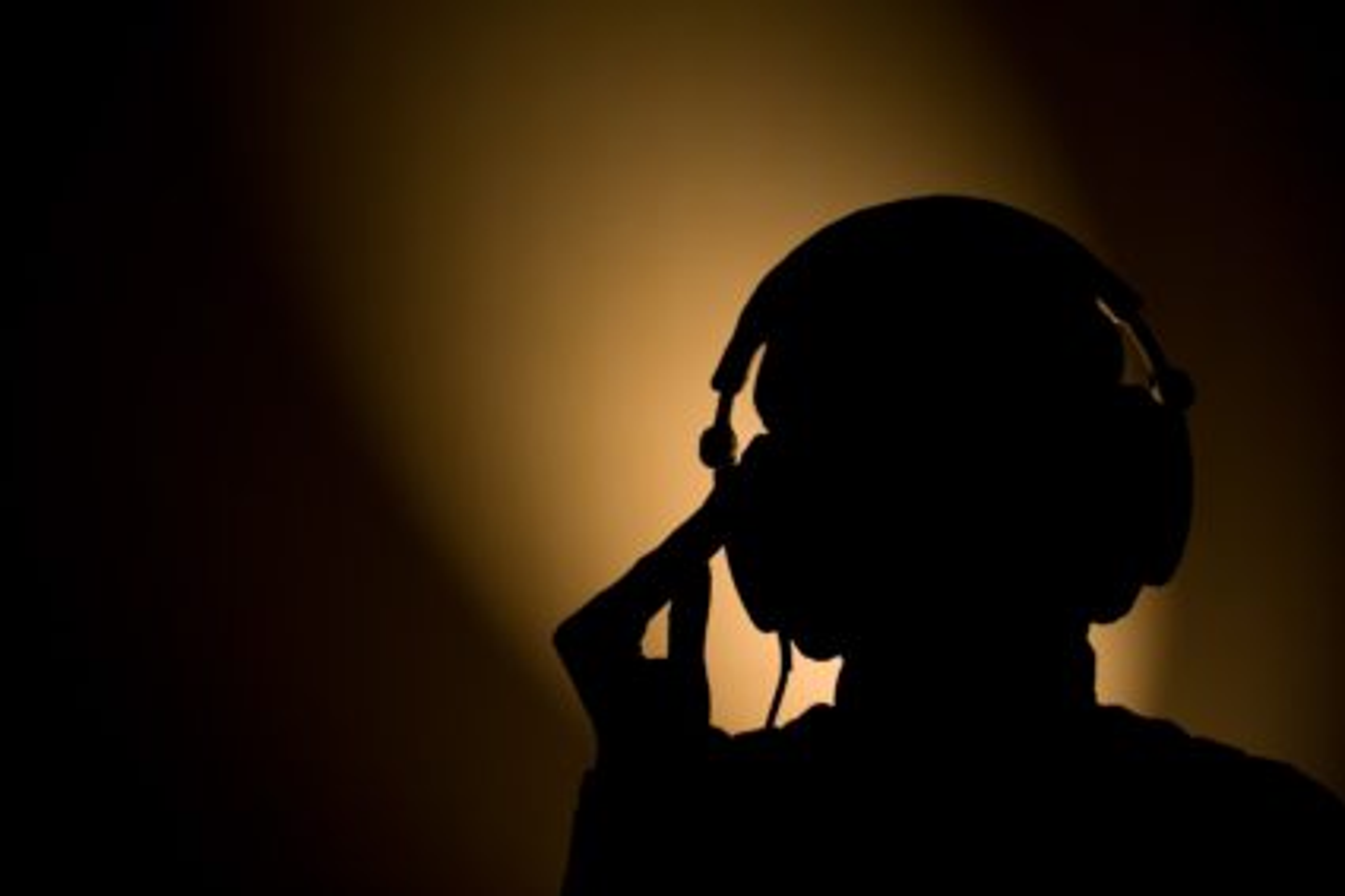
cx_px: 672
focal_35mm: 70
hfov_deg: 28.9
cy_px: 448
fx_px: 2614
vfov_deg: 19.4
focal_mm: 70
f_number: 2.8
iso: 1000
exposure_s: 1/25
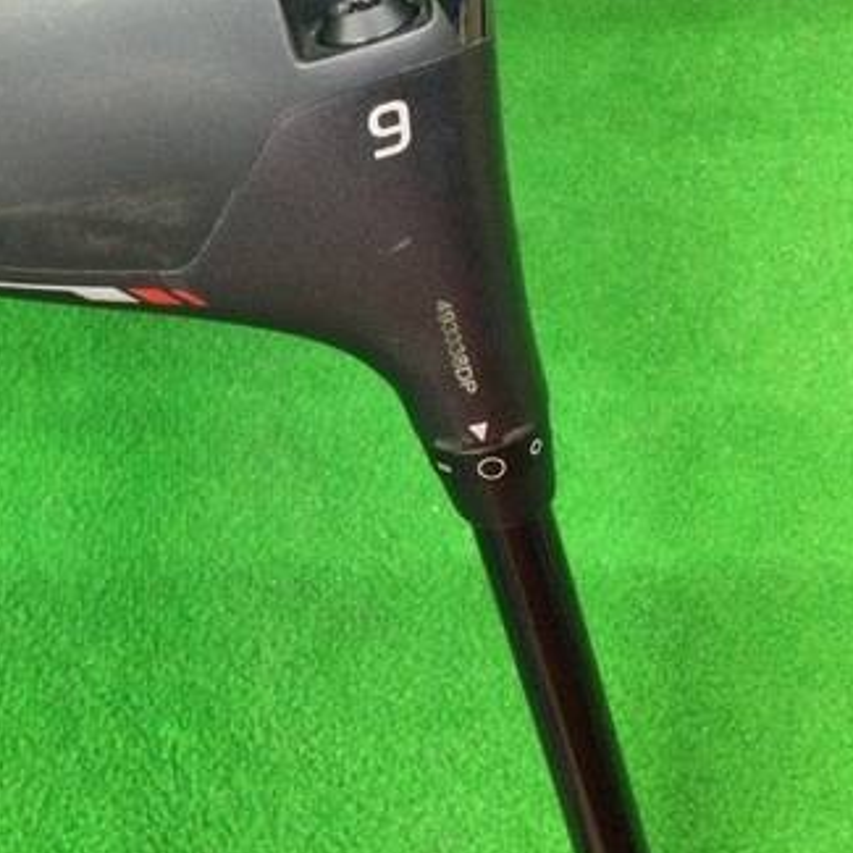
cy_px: 286
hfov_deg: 31.2
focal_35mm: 54
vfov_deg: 31.4
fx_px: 1505
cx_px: 231
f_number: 2.4
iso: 200
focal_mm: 3.3
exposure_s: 1/30
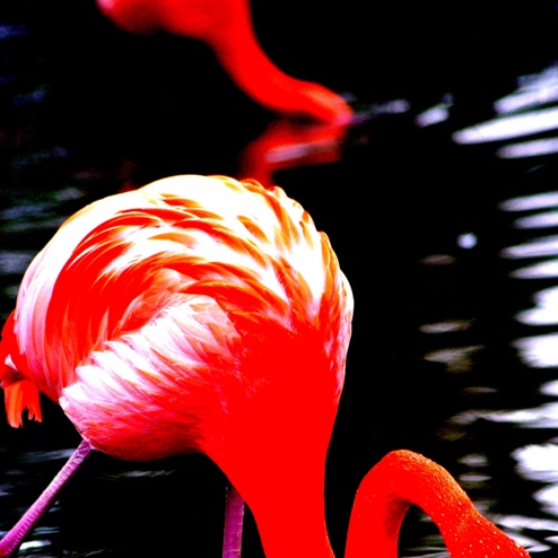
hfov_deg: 4.0
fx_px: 7915
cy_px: 382
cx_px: 295
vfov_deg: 4.0
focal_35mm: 434
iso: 800
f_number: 5.6
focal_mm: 210
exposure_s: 1/350
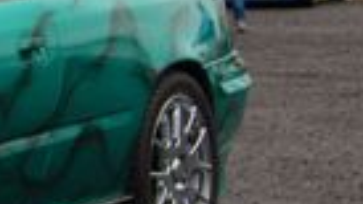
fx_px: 1631
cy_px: 85
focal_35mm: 169
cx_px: -435
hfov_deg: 11.1
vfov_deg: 7.2
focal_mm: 23
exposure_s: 1/125
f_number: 5.6
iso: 100
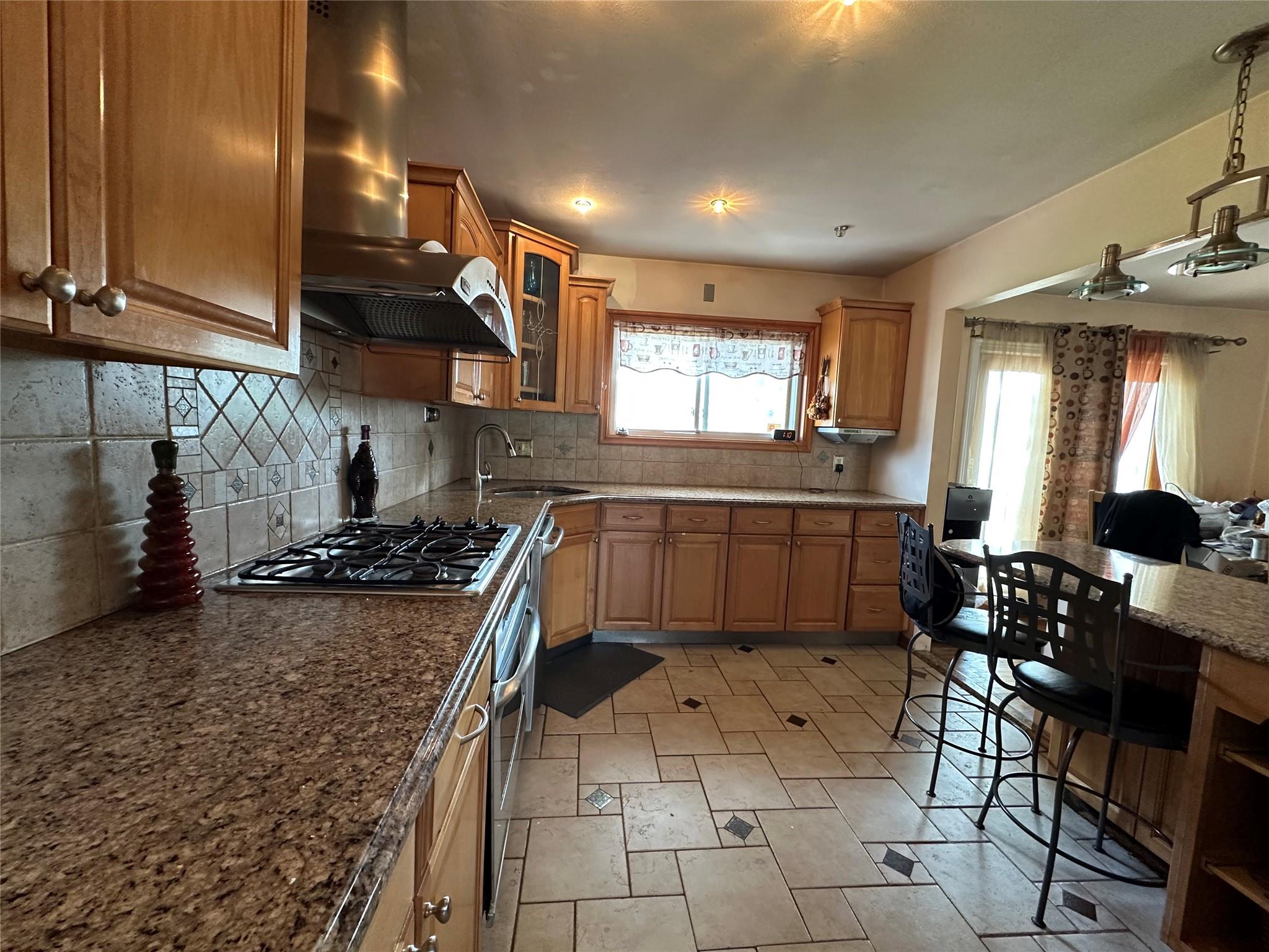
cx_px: 634
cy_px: 476
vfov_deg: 85.7
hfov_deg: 102.1
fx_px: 513
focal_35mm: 14
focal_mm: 2.22
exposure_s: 1/60
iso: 320
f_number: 2.2
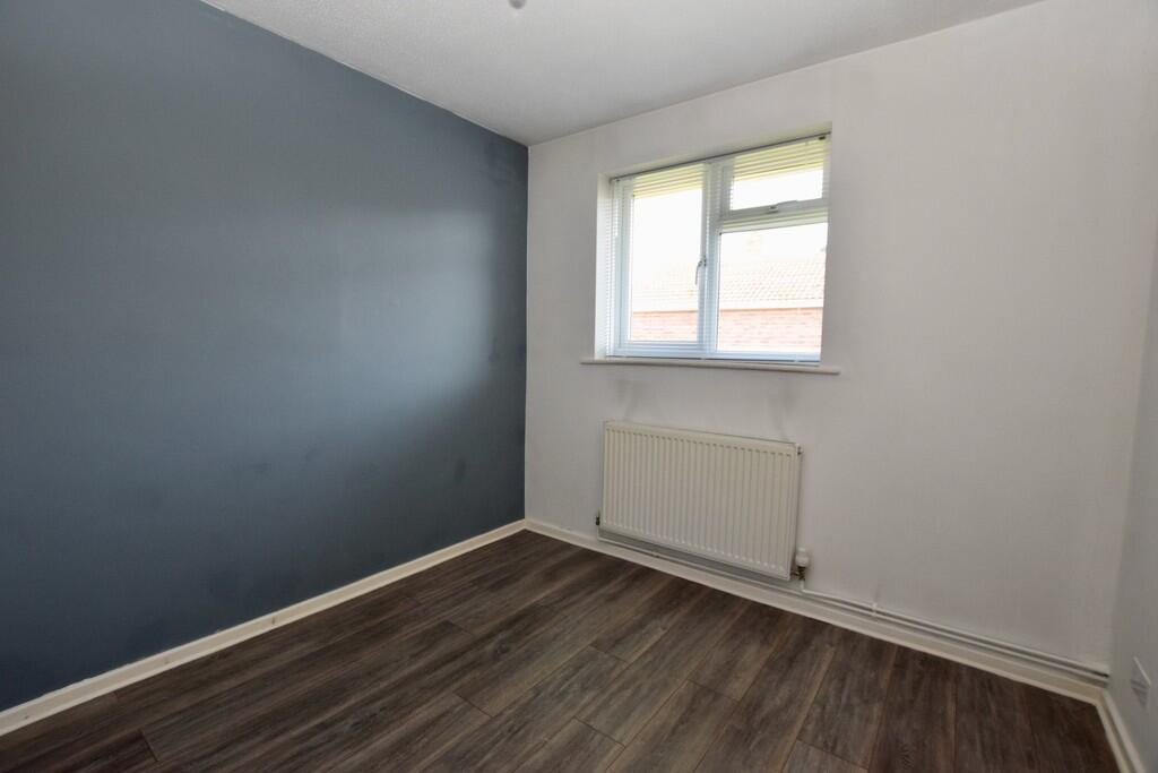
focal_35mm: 15
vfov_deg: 77.3
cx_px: 579
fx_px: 483
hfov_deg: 100.4
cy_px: 386
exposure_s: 1/125
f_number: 5.6
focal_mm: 10
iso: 800
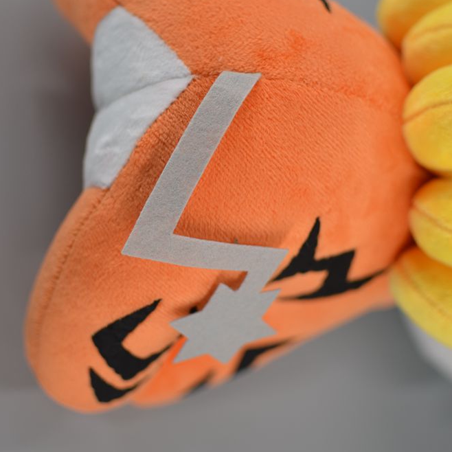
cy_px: 172
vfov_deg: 25.4
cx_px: 225
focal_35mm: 68
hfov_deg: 25.5
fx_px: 999
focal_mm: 35
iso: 100
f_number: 1.8
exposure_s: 1/400
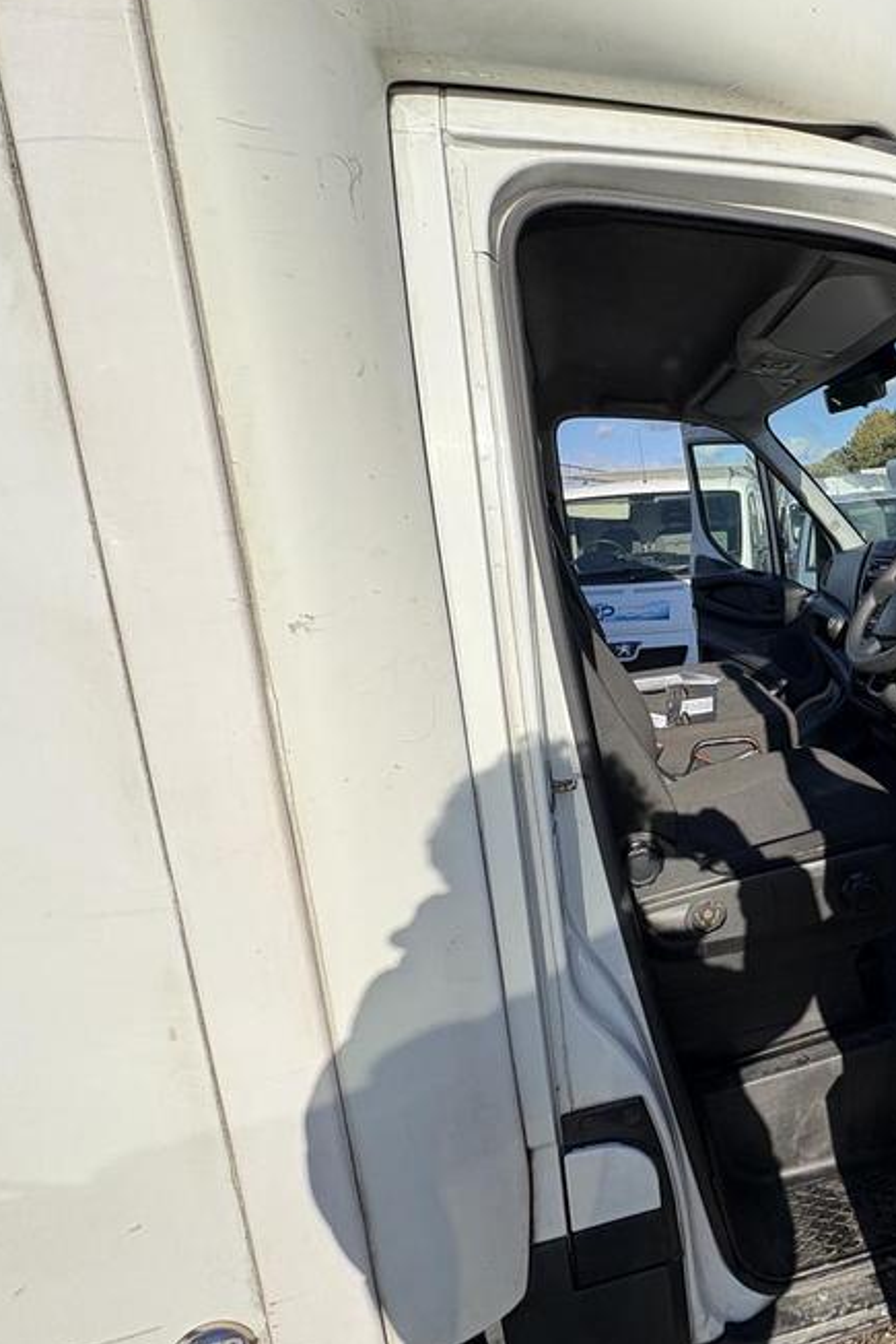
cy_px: 662
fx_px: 746
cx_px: 777
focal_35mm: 20
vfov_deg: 84.0
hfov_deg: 55.2
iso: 40
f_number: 2.2
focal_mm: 2.22
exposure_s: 1/1110
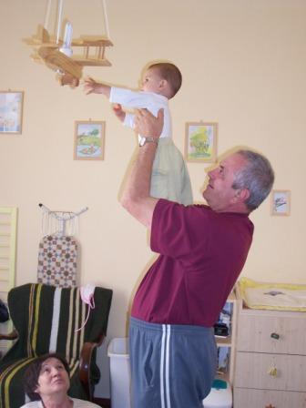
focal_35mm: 42
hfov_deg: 34.3
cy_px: 204
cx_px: 153
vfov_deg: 44.8
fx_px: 495
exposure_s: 1/60
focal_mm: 7
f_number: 3
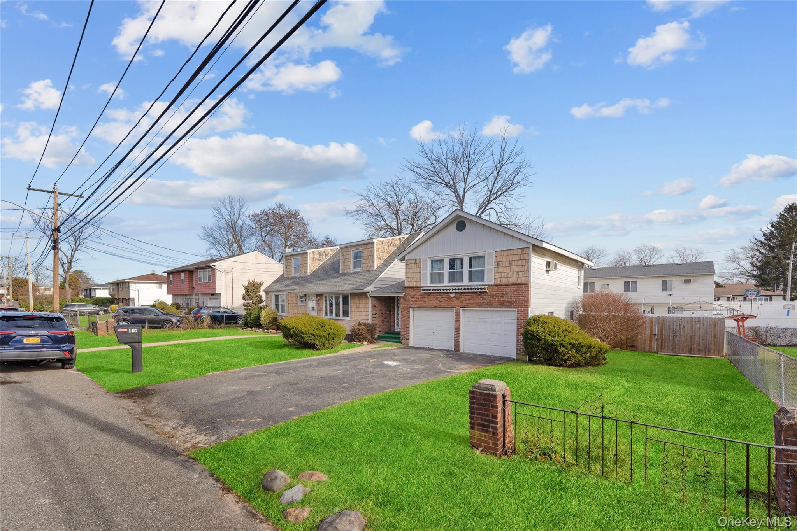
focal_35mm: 14
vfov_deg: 81.2
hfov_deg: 104.3
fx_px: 310
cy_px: 266
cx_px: 398
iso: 160
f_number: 6.3
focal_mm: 14
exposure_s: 1/2000
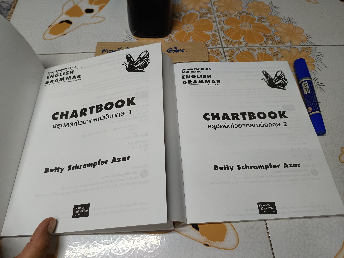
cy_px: 129
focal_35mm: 24
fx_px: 239
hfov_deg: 71.6
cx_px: 172
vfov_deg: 56.8
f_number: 1.7
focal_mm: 5.31
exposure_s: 1/50
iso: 843
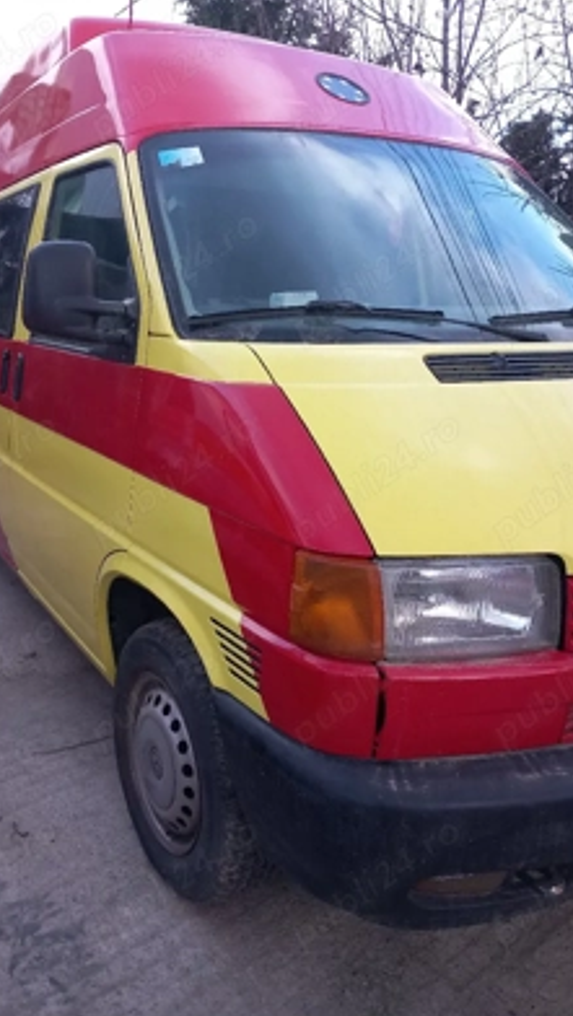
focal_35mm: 30
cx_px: 226
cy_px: 511
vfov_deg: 64.3
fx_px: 809
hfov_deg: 38.8
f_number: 1.8
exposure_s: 1/50.3
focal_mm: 4
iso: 25
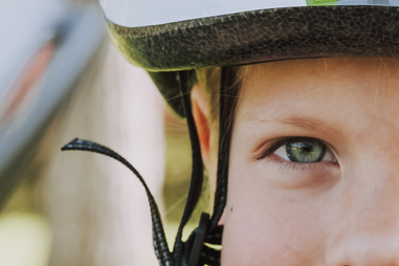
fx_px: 3269
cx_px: 169
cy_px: 312
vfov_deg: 4.6
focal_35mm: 295
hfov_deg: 7.0
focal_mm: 75
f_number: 7.1
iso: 125
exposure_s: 1/80
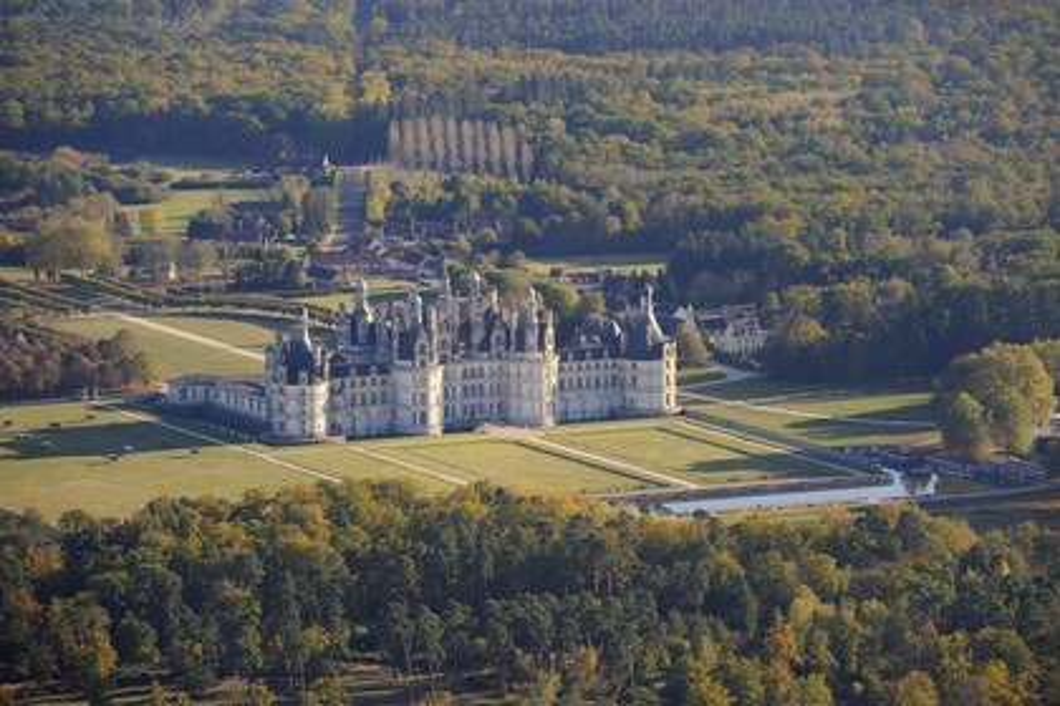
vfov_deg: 6.9
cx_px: 530
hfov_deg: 10.3
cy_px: 353
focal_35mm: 200
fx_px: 5888
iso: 400
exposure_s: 1/800
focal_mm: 200
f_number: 6.3
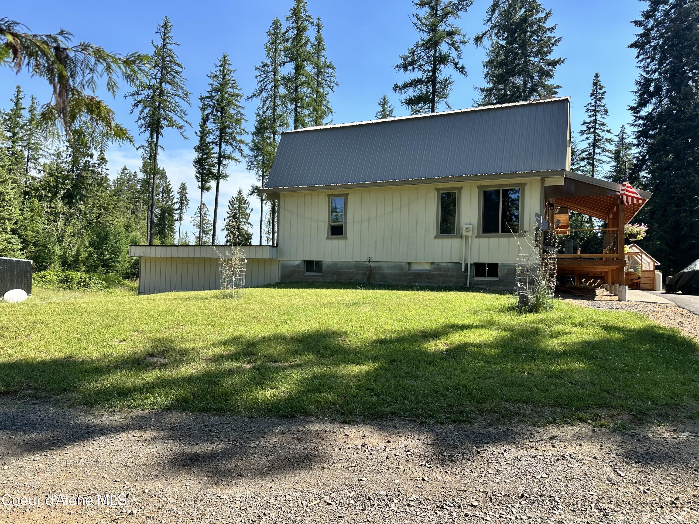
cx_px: 350
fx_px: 485
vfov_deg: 56.8
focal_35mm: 24
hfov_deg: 71.6
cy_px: 262
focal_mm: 6.86
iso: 80
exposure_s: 1/1845
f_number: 1.78
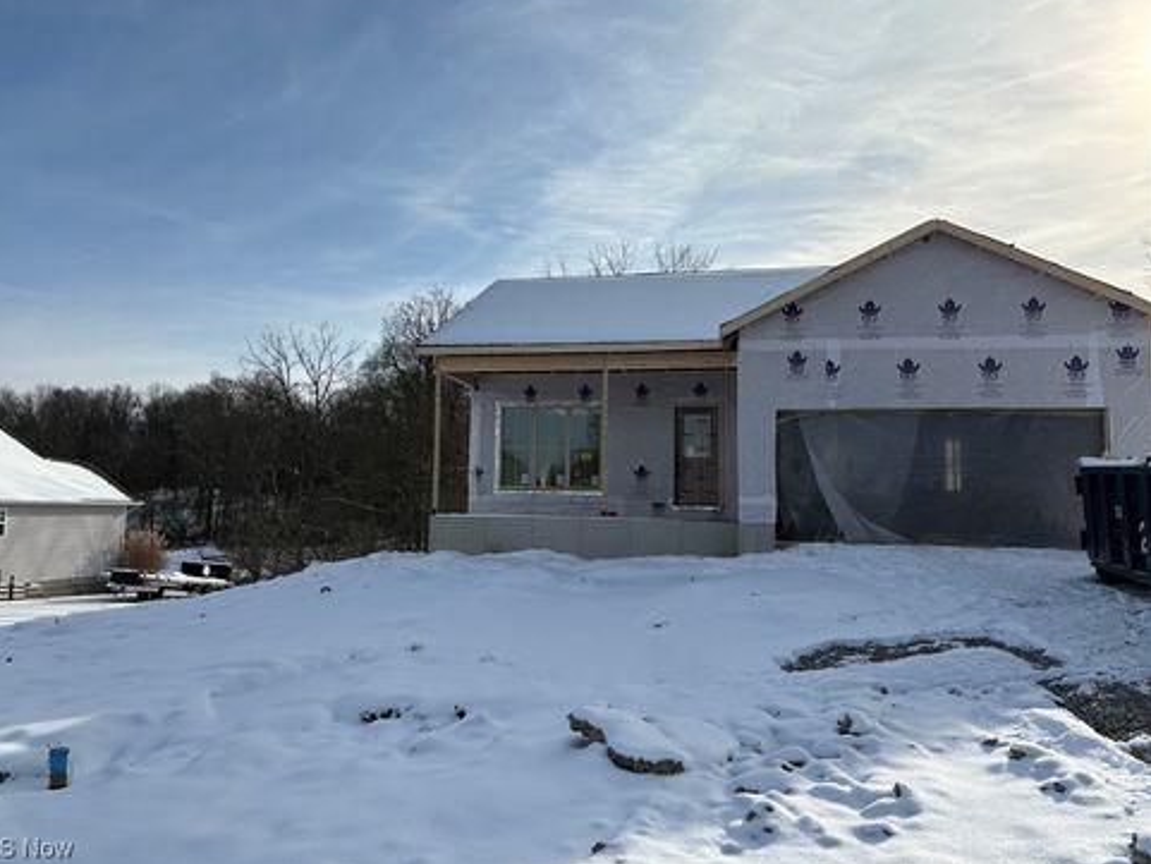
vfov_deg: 51.4
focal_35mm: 27
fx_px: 898
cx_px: 555
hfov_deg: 65.3
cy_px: 425
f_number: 1.6
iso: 50
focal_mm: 5.96
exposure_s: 1/8850
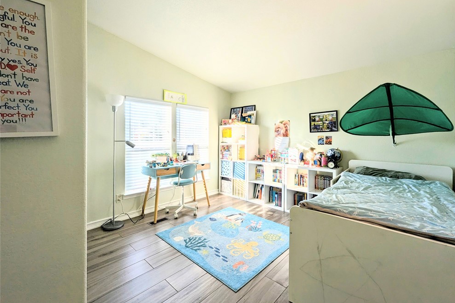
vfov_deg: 81.0
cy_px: 138
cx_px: 235
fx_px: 177
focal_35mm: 14
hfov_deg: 104.2
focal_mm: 1.95
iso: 42
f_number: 2.2
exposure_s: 1/279
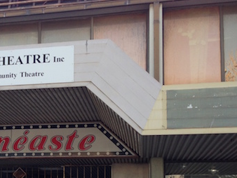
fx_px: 534
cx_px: -1
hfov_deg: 23.9
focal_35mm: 78
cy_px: 164
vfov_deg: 18.6
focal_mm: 4.12
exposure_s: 1/306
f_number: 2.4
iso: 50
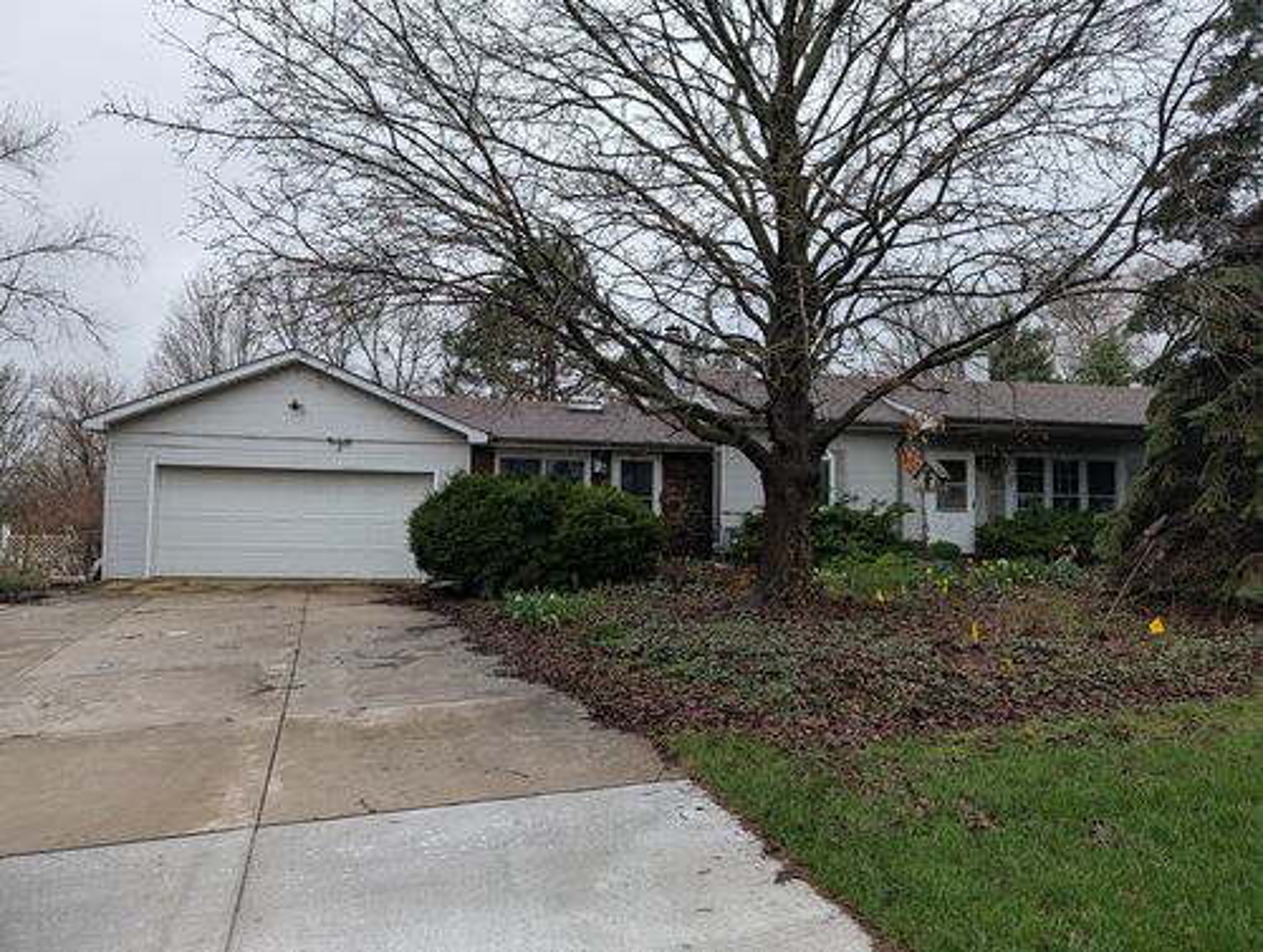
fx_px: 877
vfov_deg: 57.0
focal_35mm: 24
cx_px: 632
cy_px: 476
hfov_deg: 71.5
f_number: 1.68
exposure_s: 1/429
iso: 18
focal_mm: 6.9
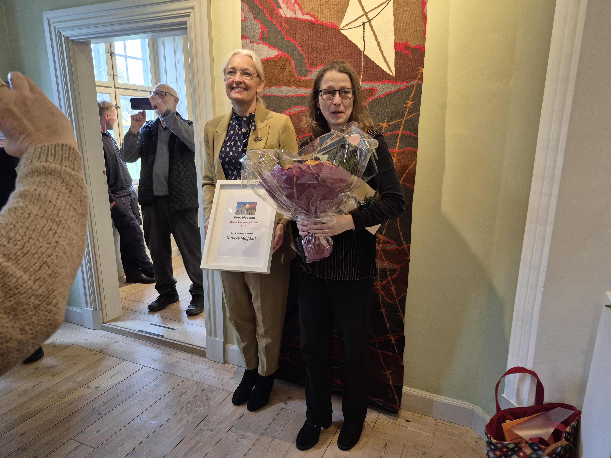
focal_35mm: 23
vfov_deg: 58.9
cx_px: 306
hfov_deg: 73.9
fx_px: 406
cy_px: 229
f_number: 1.8
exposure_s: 1/100
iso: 500
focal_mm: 5.4
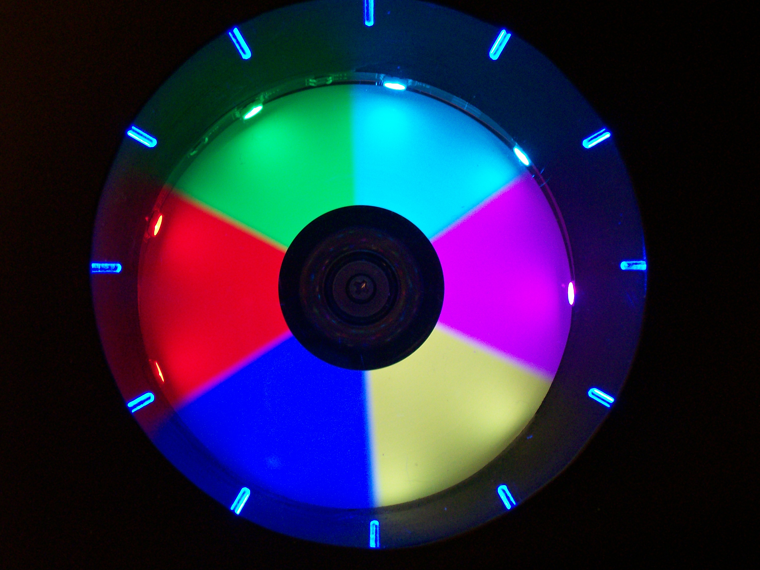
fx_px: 1229
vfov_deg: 26.1
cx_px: 380
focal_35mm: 56
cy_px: 285
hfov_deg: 34.3
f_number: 3.4
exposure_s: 1/2.83
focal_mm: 9.4
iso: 160
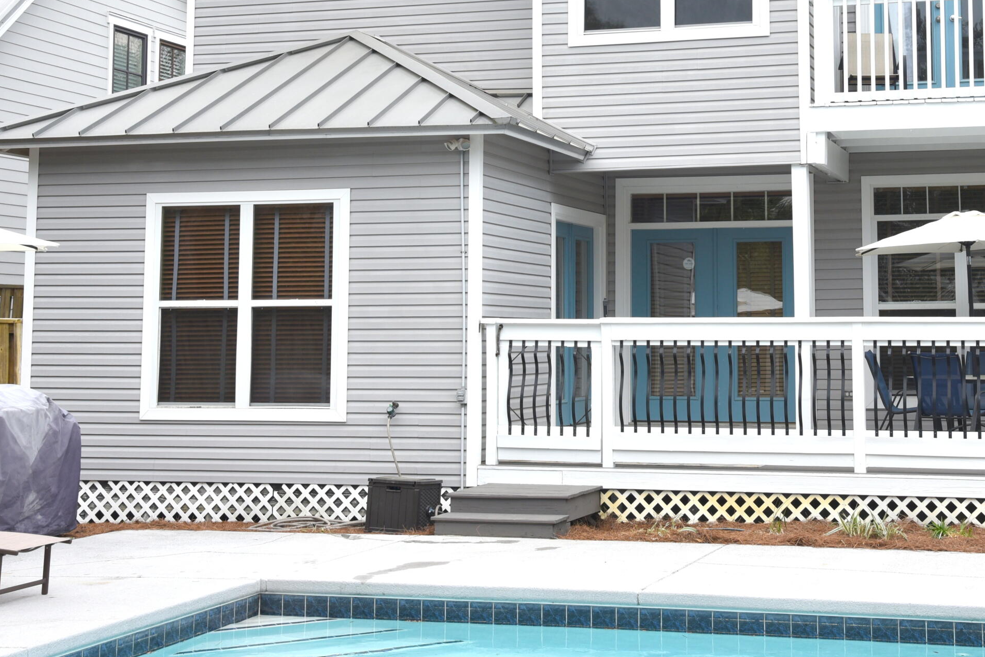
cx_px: 660
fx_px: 1642
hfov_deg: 33.1
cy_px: 163
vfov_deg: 22.4
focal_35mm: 60
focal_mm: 38
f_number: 9
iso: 200
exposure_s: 1/320
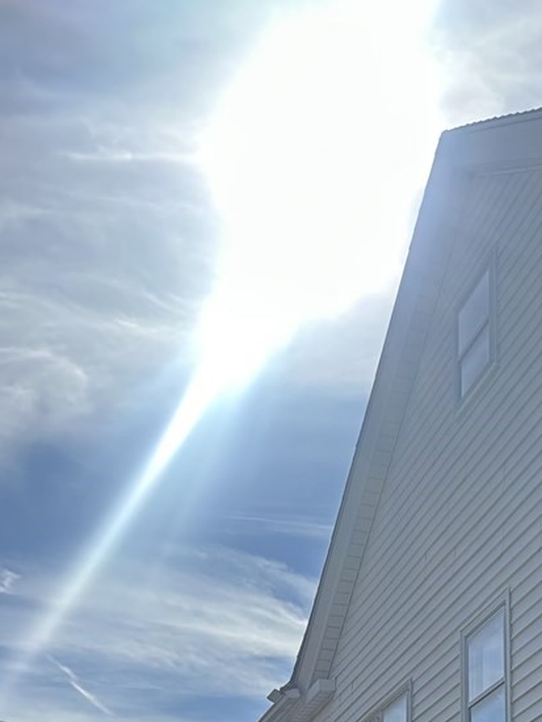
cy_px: 964
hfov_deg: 20.4
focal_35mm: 67
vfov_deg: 24.8
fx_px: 1398
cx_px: 664
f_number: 1.78
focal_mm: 6.86
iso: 80
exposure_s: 1/4348
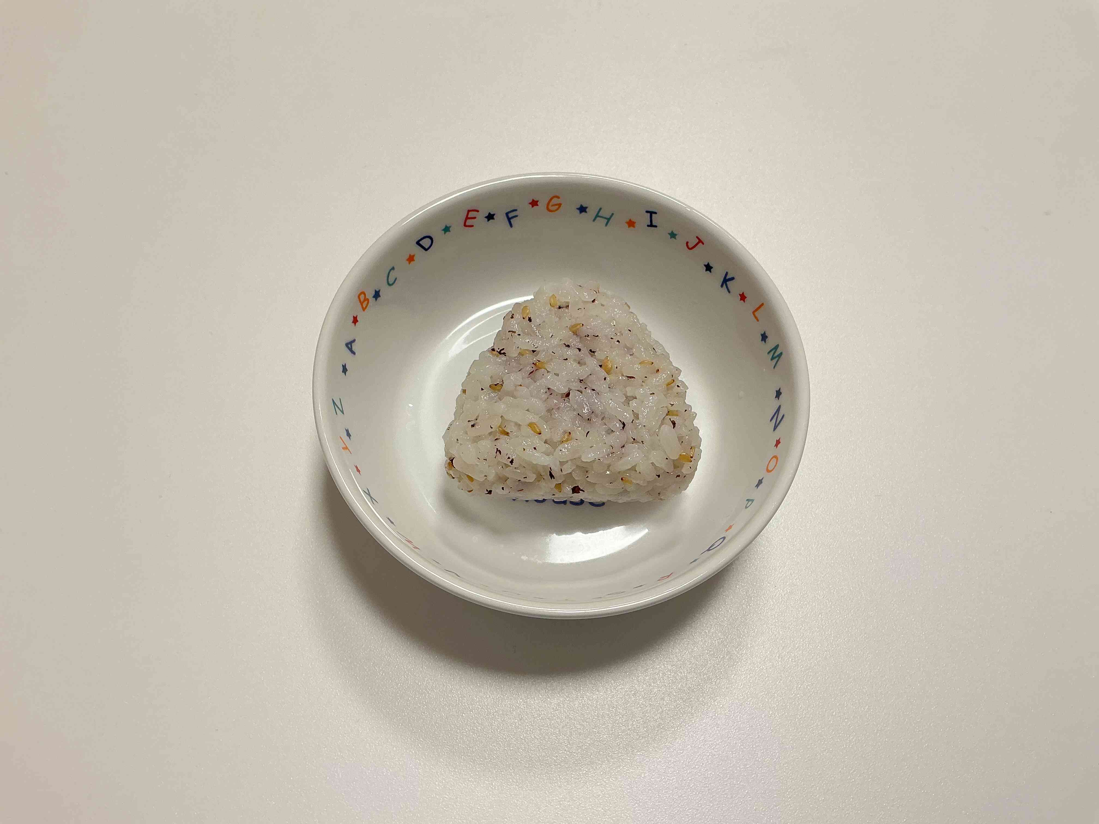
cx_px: 550
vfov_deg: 48.2
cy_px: 412
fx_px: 921
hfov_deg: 61.7
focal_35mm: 29
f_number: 1.8
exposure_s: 1/120
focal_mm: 3
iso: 32
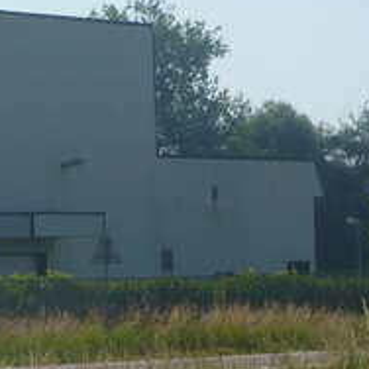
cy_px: 277
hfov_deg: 5.9
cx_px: 6
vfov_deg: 6.0
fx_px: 3546
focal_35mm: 294
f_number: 5.6
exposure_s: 1/640
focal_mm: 11.9
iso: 80
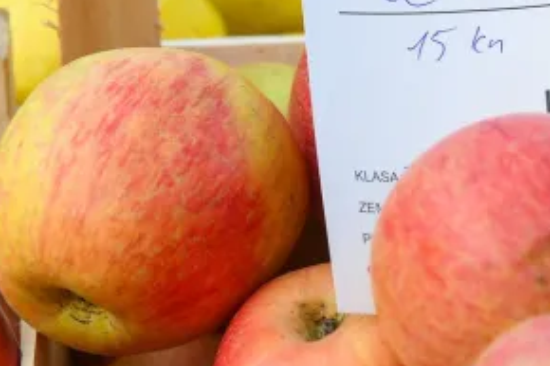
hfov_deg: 6.5
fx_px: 4810
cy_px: 162
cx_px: 449
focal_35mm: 315
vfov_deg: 4.4
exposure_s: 1/500
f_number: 5.6
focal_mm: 120
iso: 500
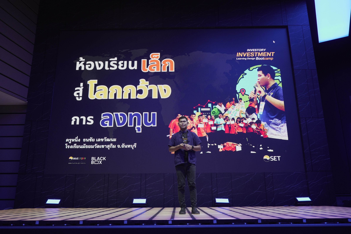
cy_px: 117
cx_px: 176
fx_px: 292
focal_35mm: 30
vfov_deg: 43.6
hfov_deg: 61.9
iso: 640
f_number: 2.8
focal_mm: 30
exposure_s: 1/160
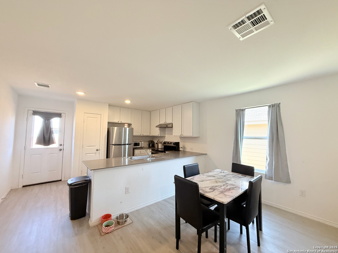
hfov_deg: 102.1
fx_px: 137
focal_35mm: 14
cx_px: 169
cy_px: 126
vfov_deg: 85.7
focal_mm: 2.22
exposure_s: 1/120
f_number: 2.2
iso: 320
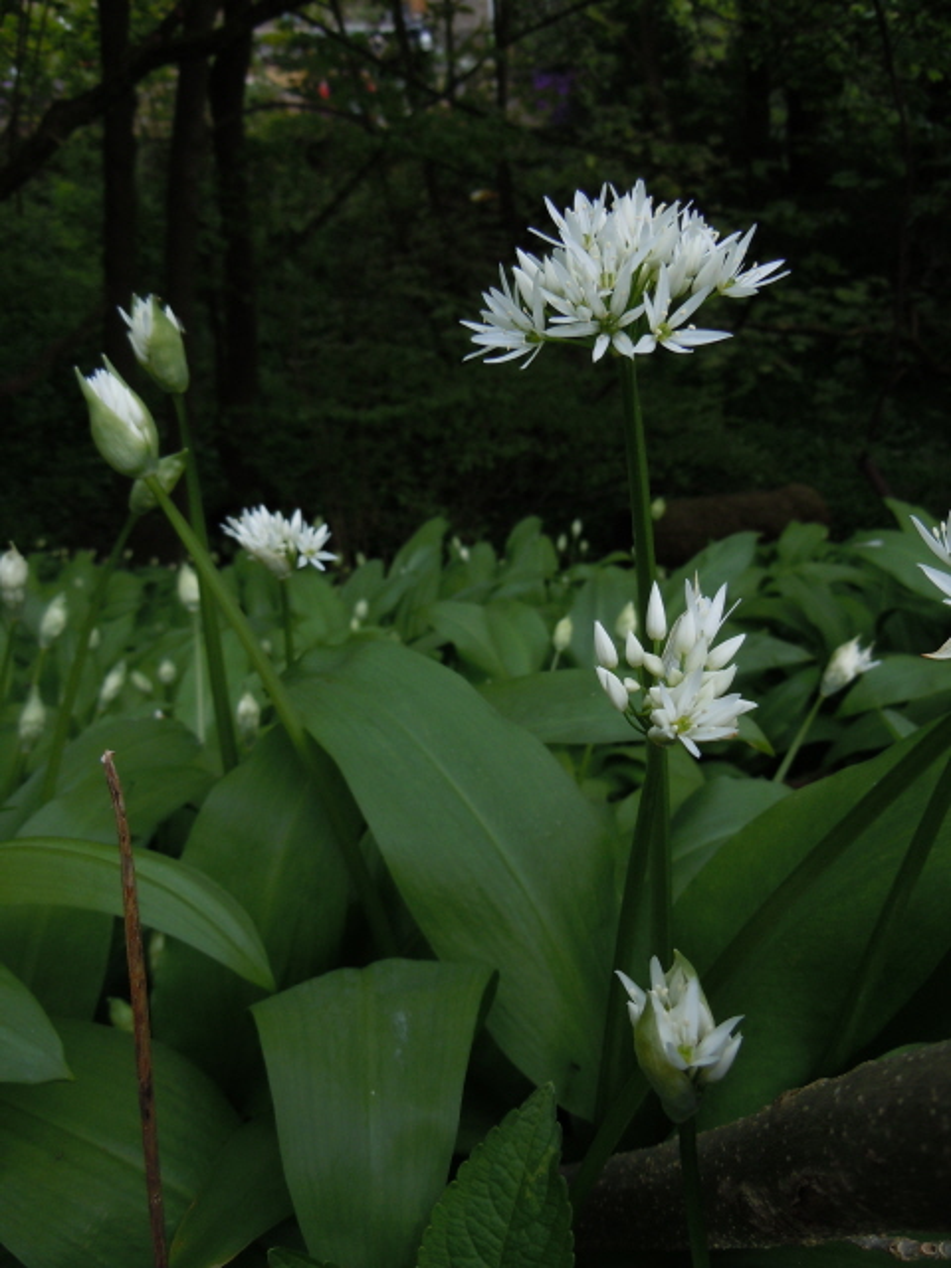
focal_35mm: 30
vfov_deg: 60.0
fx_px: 1099
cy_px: 634
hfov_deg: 46.8
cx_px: 476
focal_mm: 5.4
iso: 100
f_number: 3.5
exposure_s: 1/400
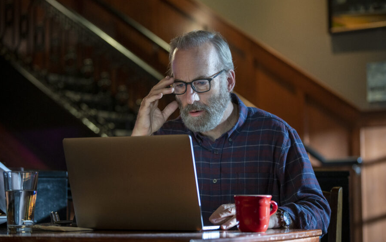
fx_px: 863
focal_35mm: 82
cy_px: 118
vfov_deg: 15.9
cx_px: 193
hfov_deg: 25.2
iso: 2500
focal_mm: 80
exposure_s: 1/125
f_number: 2.8
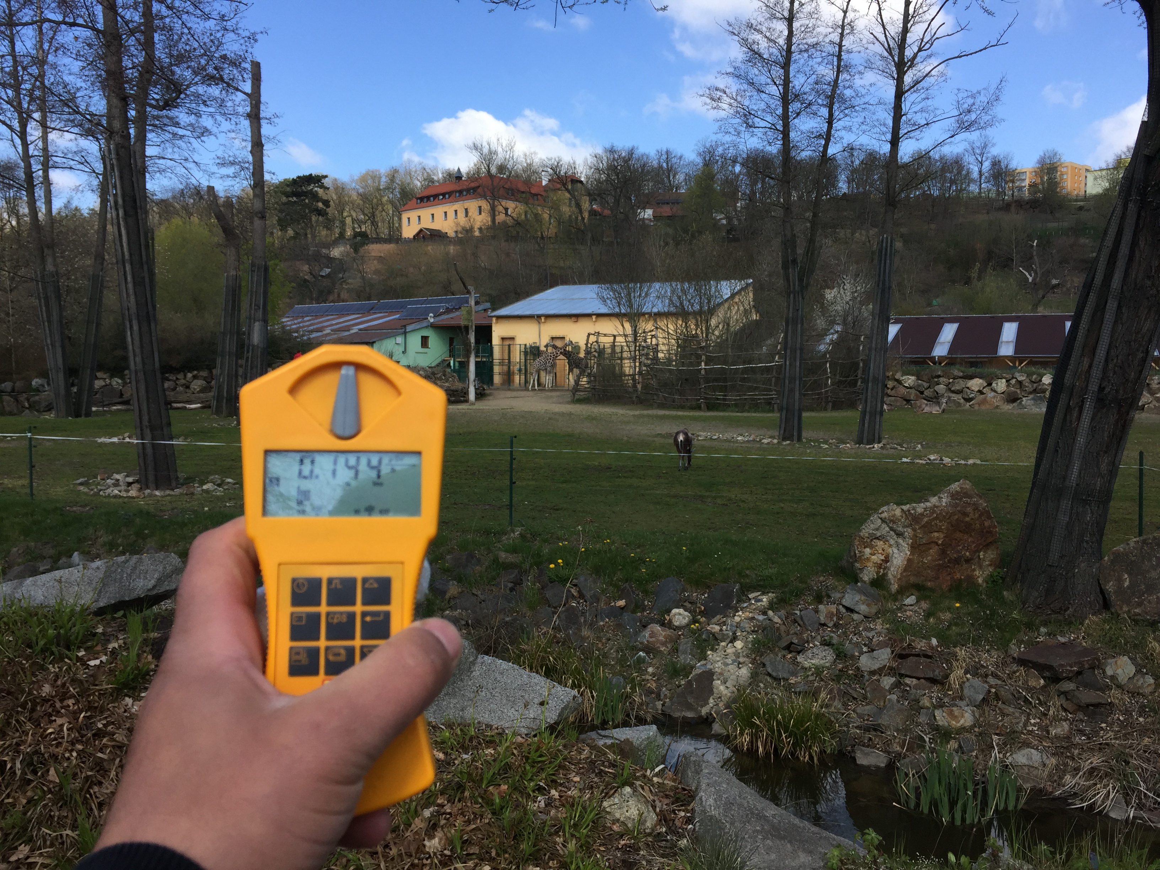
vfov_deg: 48.2
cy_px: 435
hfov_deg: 61.7
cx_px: 580
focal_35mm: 29
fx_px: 972
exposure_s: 1/1041
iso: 32
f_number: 2.2
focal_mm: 4.15
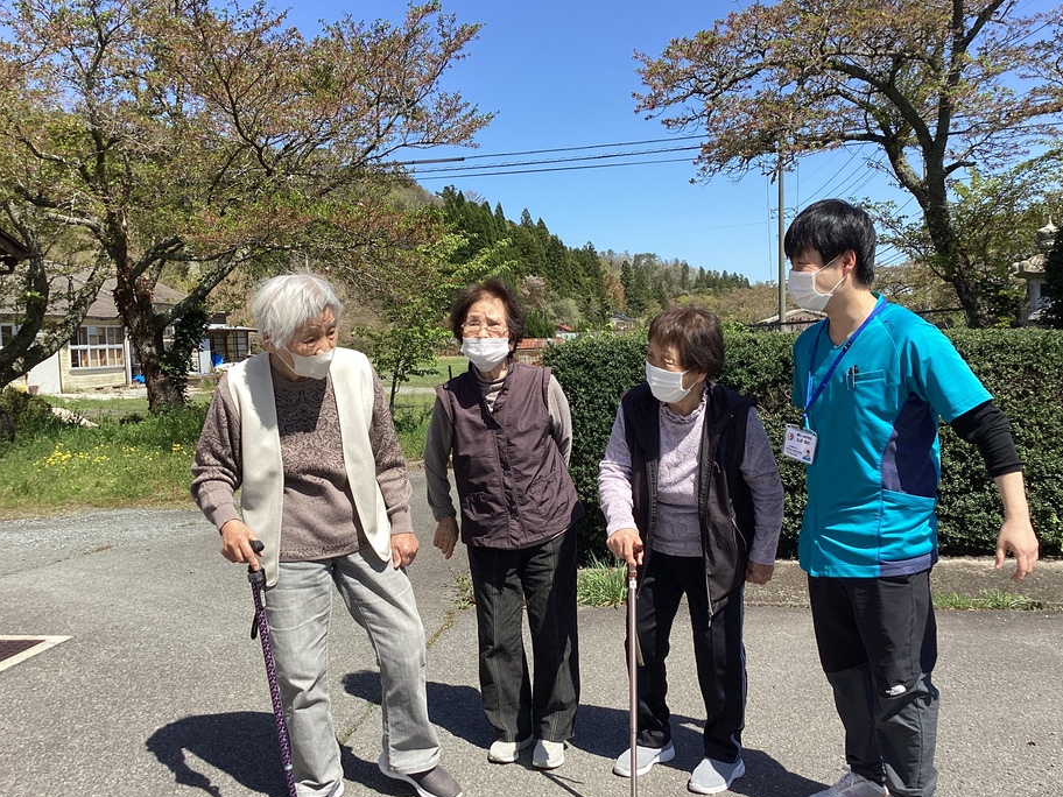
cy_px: 409
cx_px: 544
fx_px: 1044
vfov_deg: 41.8
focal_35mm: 34
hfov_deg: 54.0
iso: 25
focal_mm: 3.3
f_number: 2.4
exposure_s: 1/970
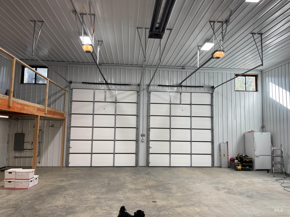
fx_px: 209
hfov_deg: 69.4
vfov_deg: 54.9
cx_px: 145
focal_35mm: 25
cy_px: 108
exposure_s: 1/120
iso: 50
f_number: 1.6
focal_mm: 5.1
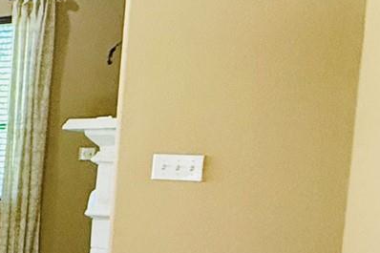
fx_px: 791
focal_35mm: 75
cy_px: 191
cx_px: -573
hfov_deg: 14.4
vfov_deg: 18.1
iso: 500
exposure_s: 1/120
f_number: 2.2
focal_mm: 2.22
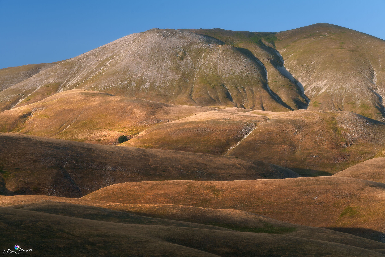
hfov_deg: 20.6
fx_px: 1059
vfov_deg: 13.8
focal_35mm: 99
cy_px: 128
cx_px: 192
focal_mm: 99
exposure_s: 1/30
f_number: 10
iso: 100
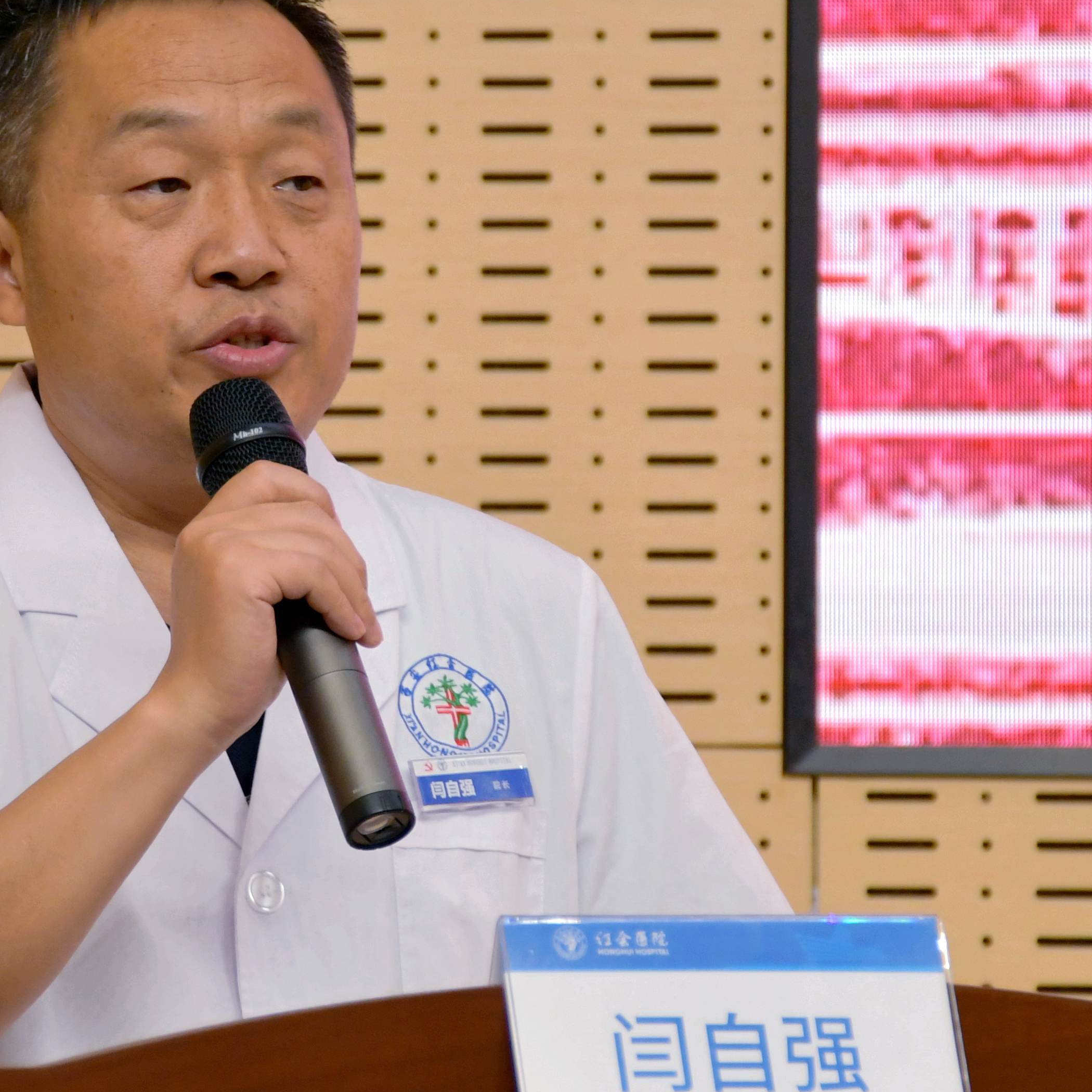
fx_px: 11421
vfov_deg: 5.5
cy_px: 435
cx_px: 383
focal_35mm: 320
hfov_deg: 5.5
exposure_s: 1/125
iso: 900
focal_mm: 95
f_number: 5.3
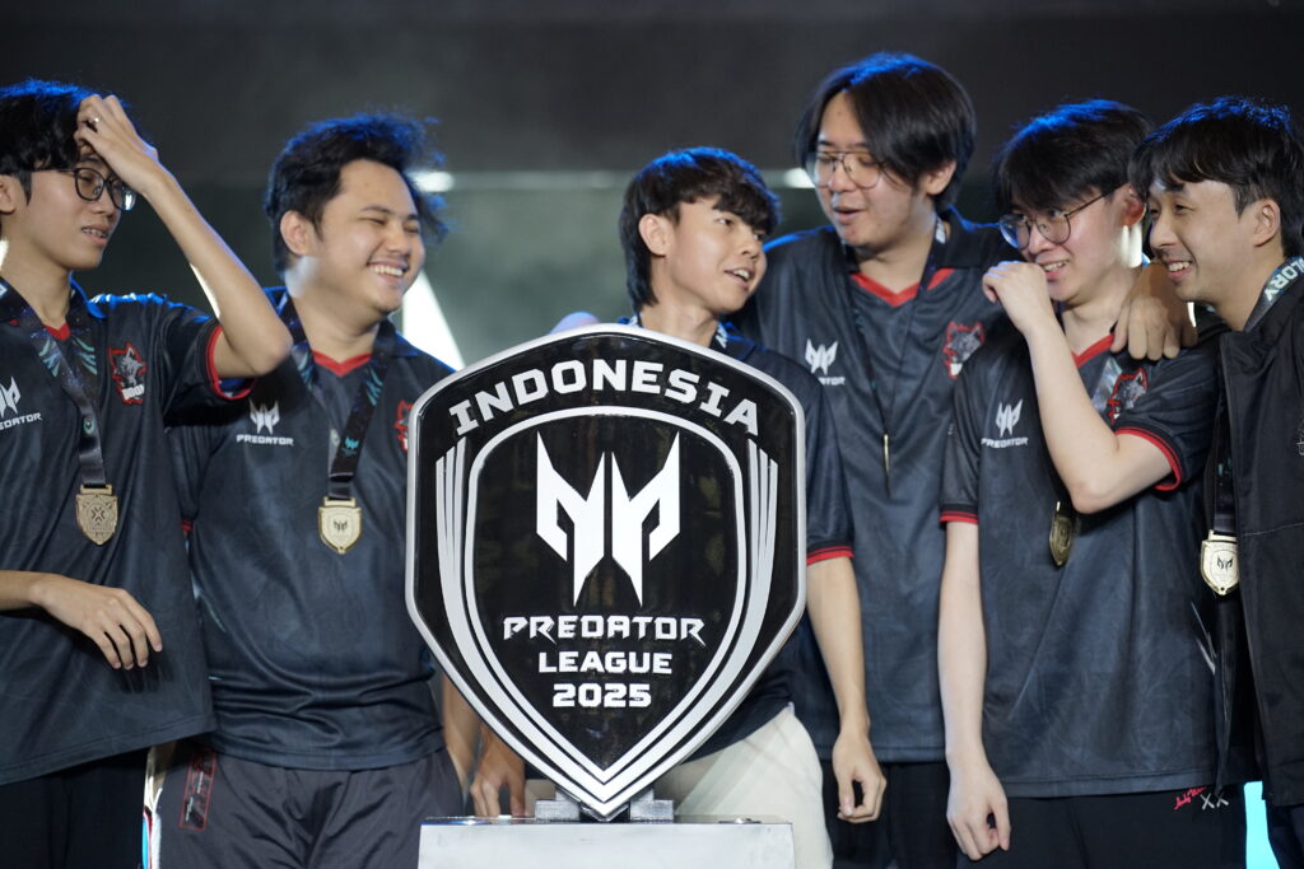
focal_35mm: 139
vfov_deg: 9.9
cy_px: 434
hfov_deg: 14.8
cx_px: 652
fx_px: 5035
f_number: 2.8
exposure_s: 1/200
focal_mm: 139
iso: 1000
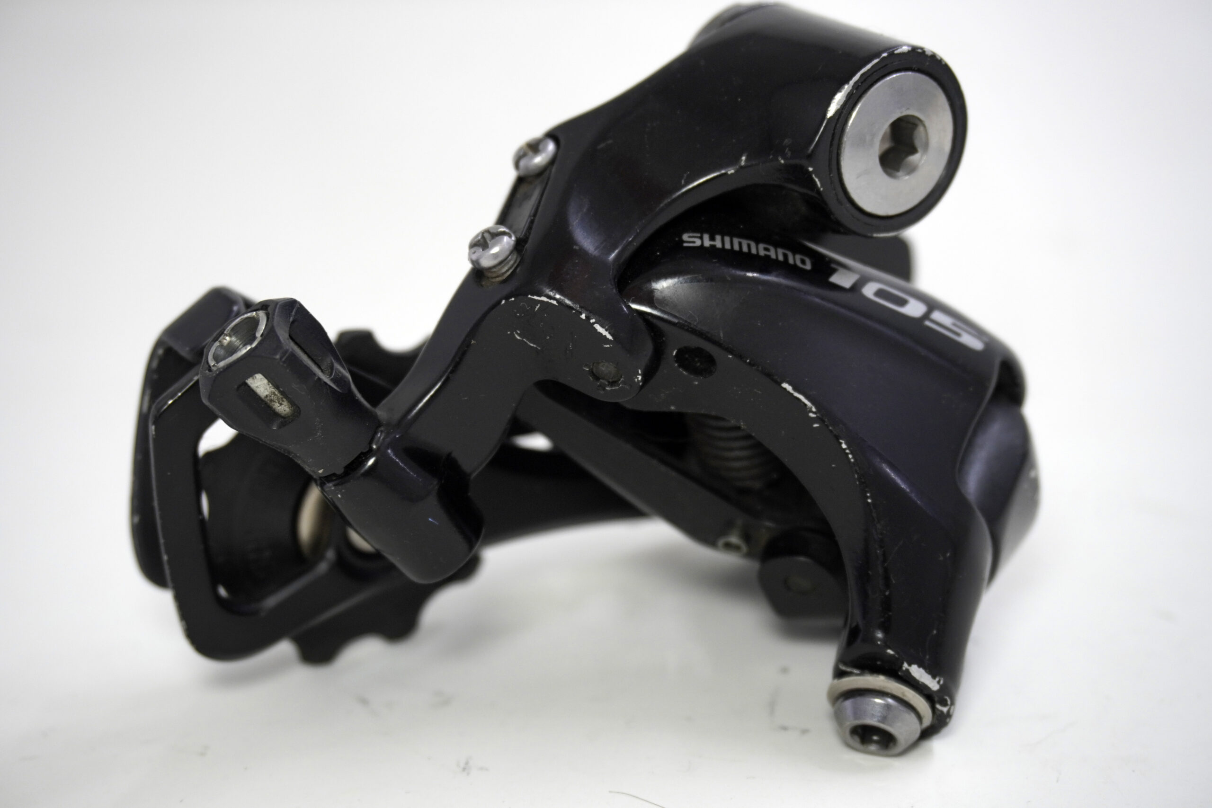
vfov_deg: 26.5
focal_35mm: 51
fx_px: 1717
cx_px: 606
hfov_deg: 38.9
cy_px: 404
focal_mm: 34
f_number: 5.6
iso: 400
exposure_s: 1/30
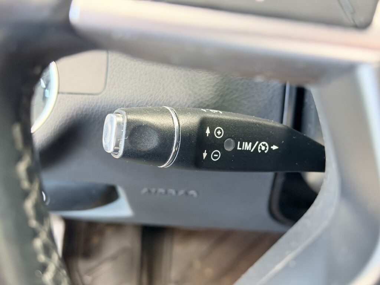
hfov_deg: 39.7
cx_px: 190
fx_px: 527
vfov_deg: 30.3
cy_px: 142
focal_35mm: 48
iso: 500
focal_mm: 6.76
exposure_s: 1/33
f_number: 1.78
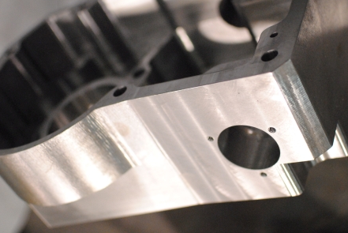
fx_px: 576
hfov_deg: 33.6
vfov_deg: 22.8
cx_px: 170
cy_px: 105
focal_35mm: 60
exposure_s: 1/60
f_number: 1.8
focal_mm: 35
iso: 1600
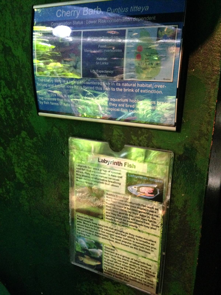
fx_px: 281
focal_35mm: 33
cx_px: 110
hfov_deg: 42.9
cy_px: 148
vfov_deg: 55.4
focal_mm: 4.12
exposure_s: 1/15
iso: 640
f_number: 2.4
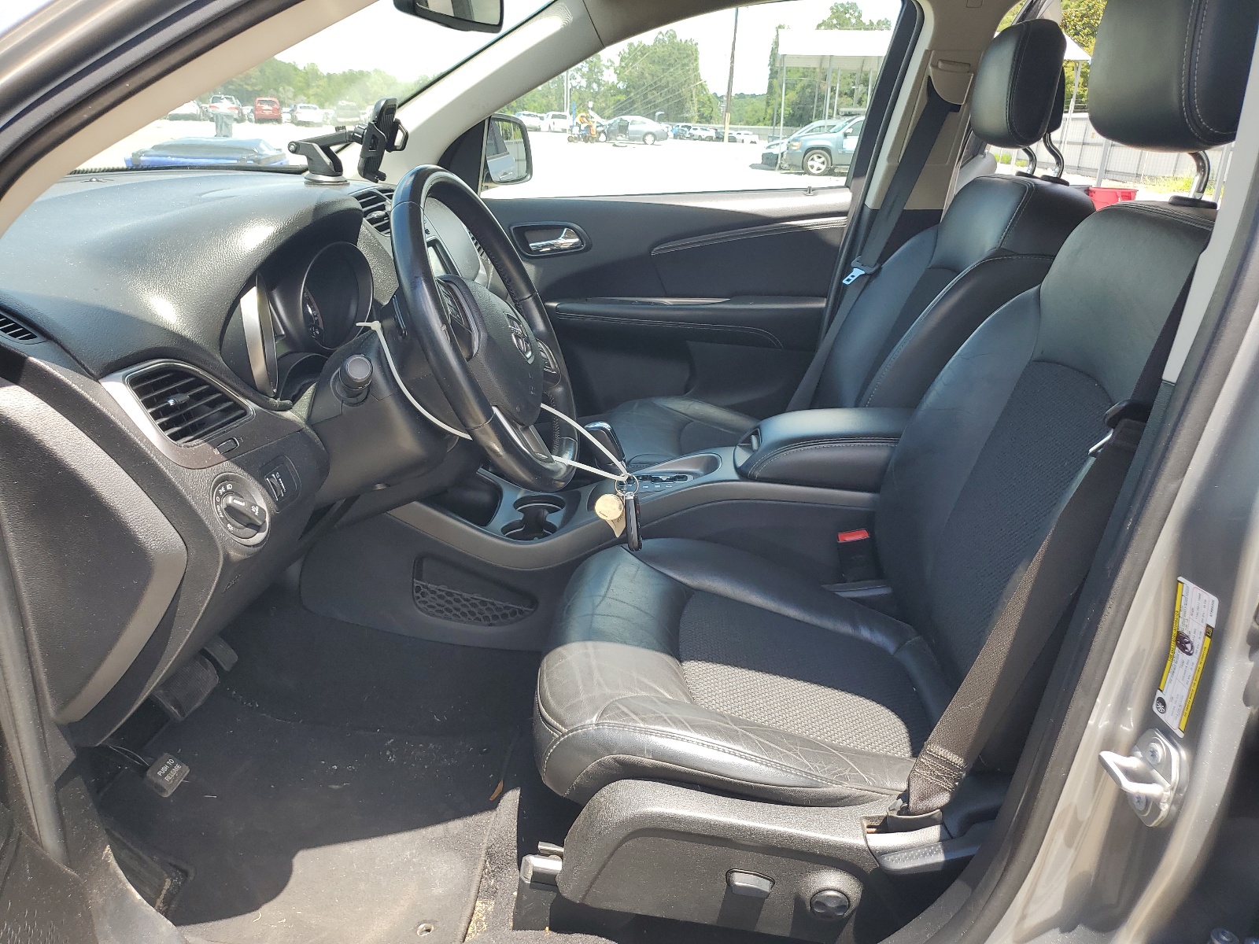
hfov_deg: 67.3
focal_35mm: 26
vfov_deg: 53.1
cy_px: 472
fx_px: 946
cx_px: 630
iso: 50
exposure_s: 1/526
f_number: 1.5
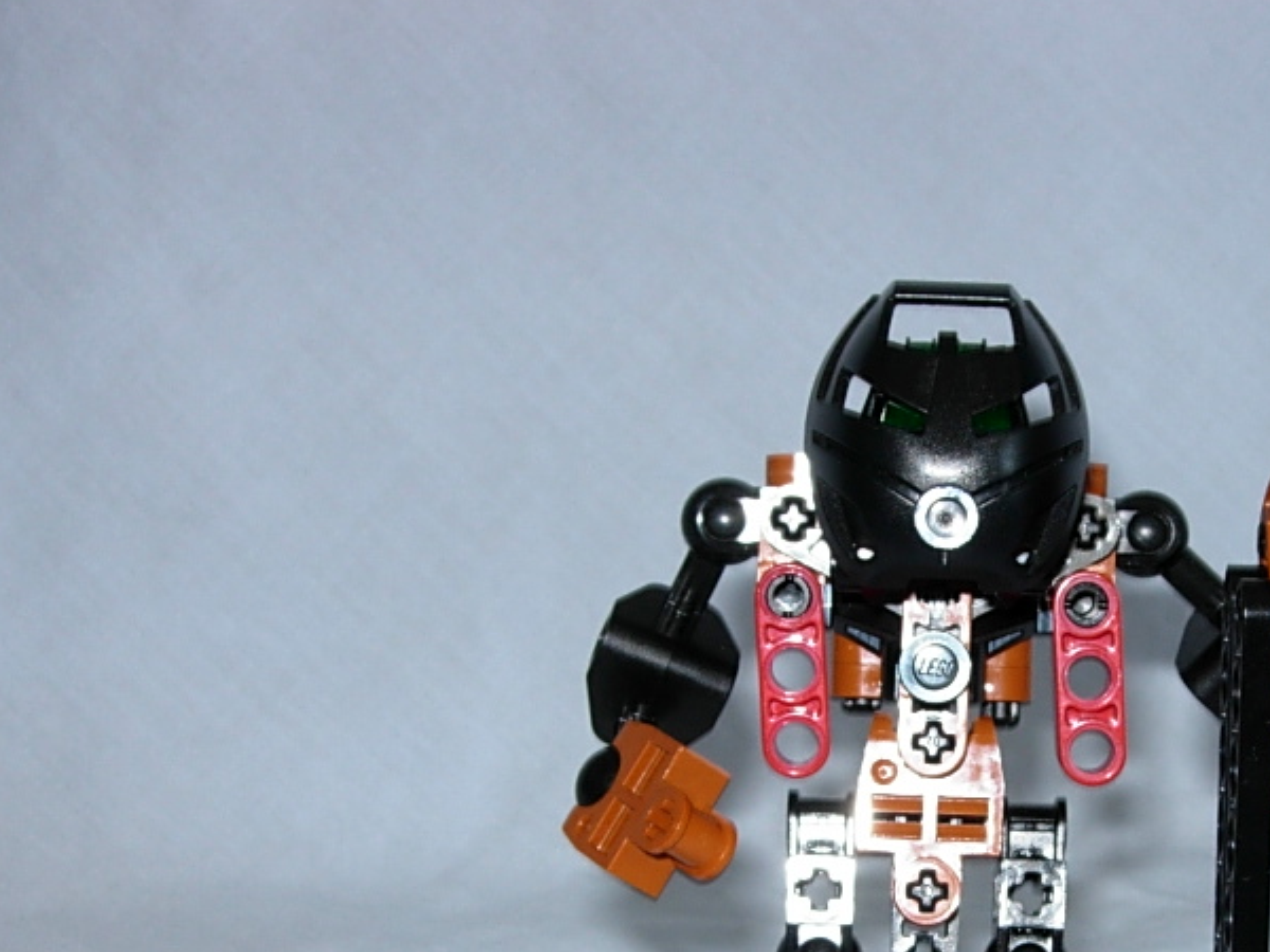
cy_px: 802
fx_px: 2568
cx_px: 1027
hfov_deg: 27.2
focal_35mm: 70
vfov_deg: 20.7
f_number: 4.9
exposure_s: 1/34.8
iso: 79
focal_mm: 8.5
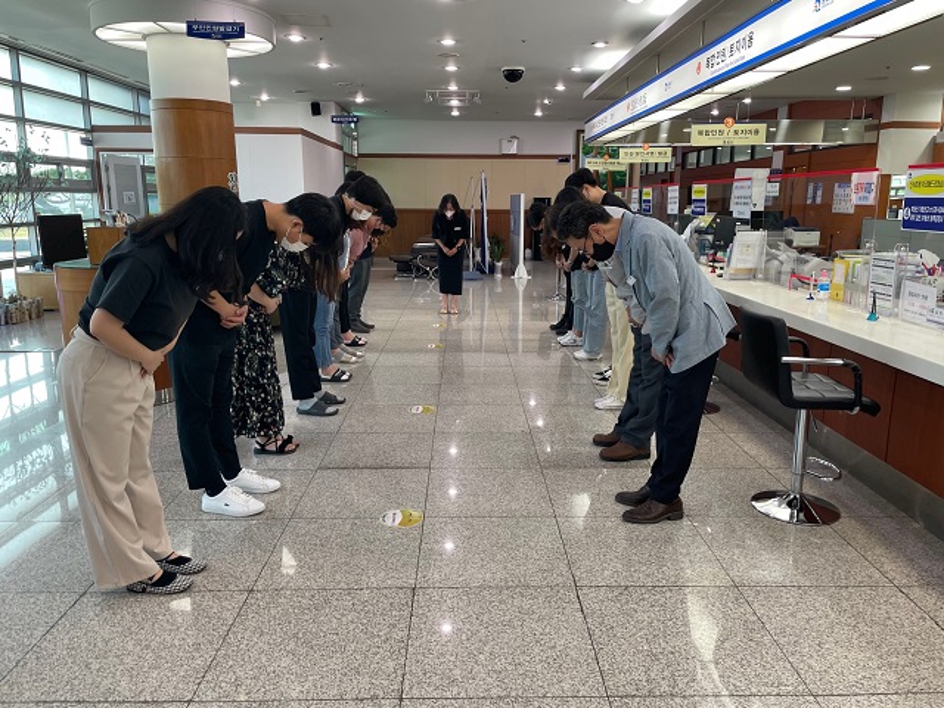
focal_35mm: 26
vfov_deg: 53.1
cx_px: 472
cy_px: 354
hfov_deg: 67.3
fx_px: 709
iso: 80
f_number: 1.6
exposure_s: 1/60
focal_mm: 4.2
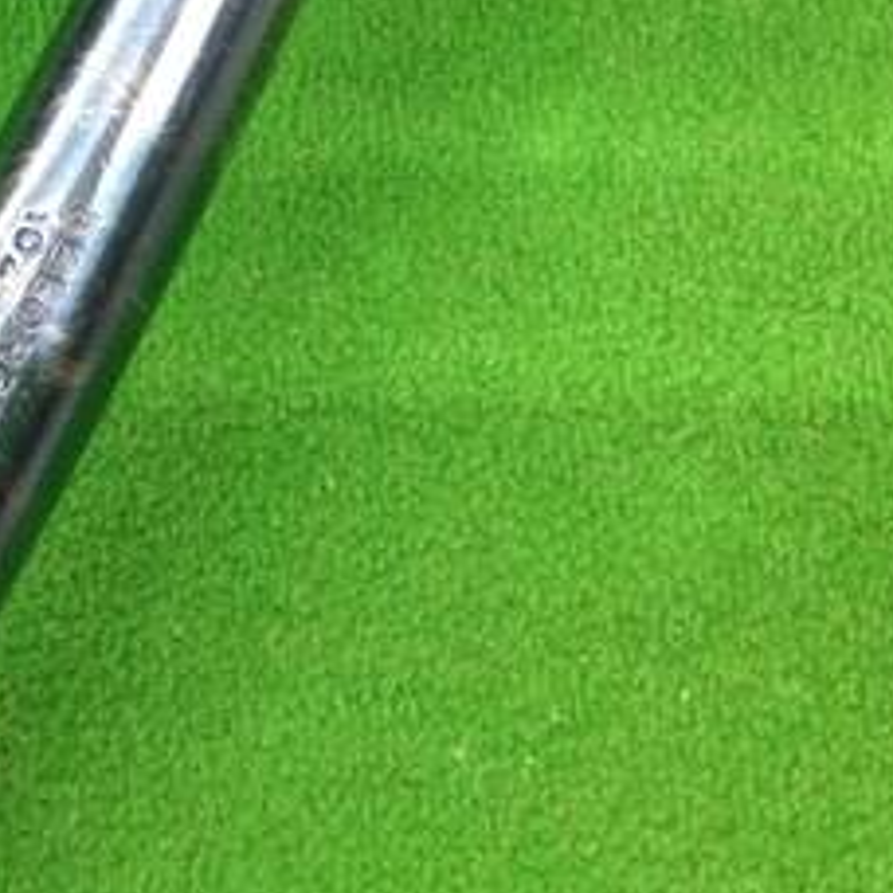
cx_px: -114
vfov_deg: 22.3
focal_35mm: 77
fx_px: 2247
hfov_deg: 21.2
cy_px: 235
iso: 200
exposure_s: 1/30
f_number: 2.4
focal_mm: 3.3
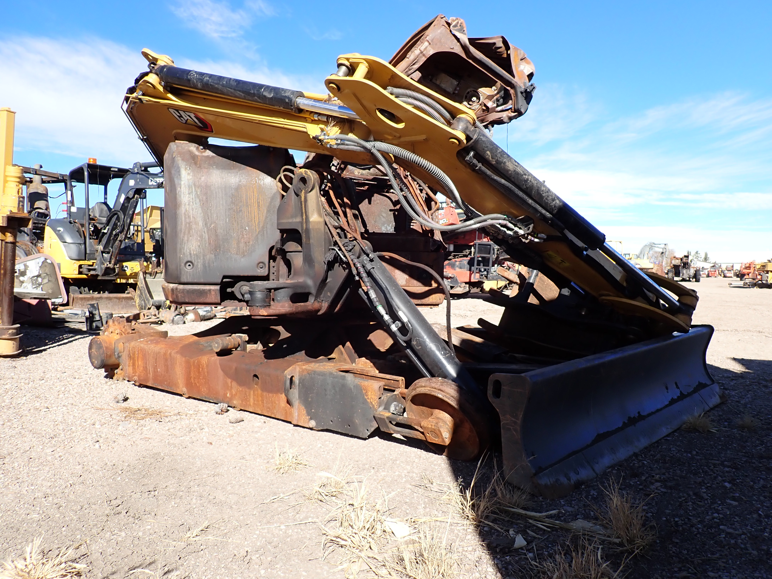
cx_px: 386
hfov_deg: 69.4
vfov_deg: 54.9
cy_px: 290
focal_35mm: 25
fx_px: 558
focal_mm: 4.5
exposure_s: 1/800
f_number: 2.8
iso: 100
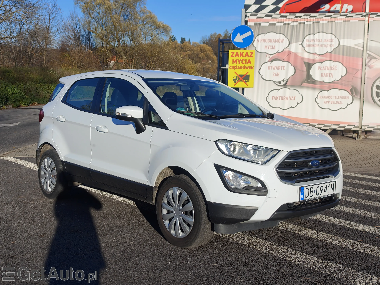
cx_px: 190
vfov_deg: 35.1
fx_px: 450
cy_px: 142
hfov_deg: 45.8
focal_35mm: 41
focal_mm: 8.72
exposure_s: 1/2456
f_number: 2
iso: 50
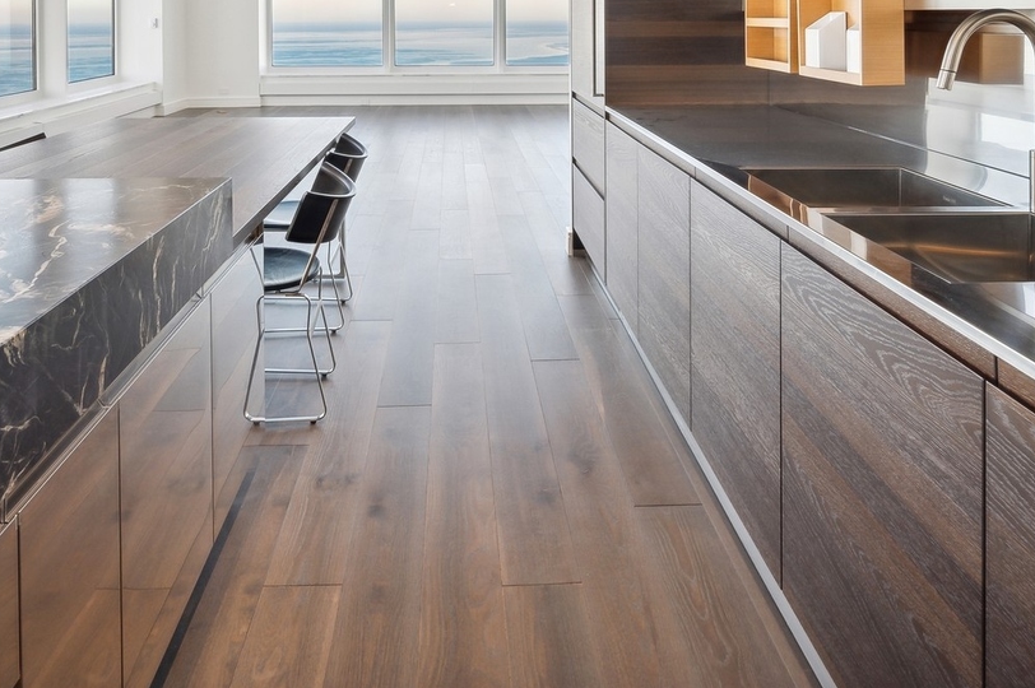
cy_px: 20
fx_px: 804
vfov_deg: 41.2
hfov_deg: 65.4
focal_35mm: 28
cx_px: 473
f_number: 8
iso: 400
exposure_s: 1/160
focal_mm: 14
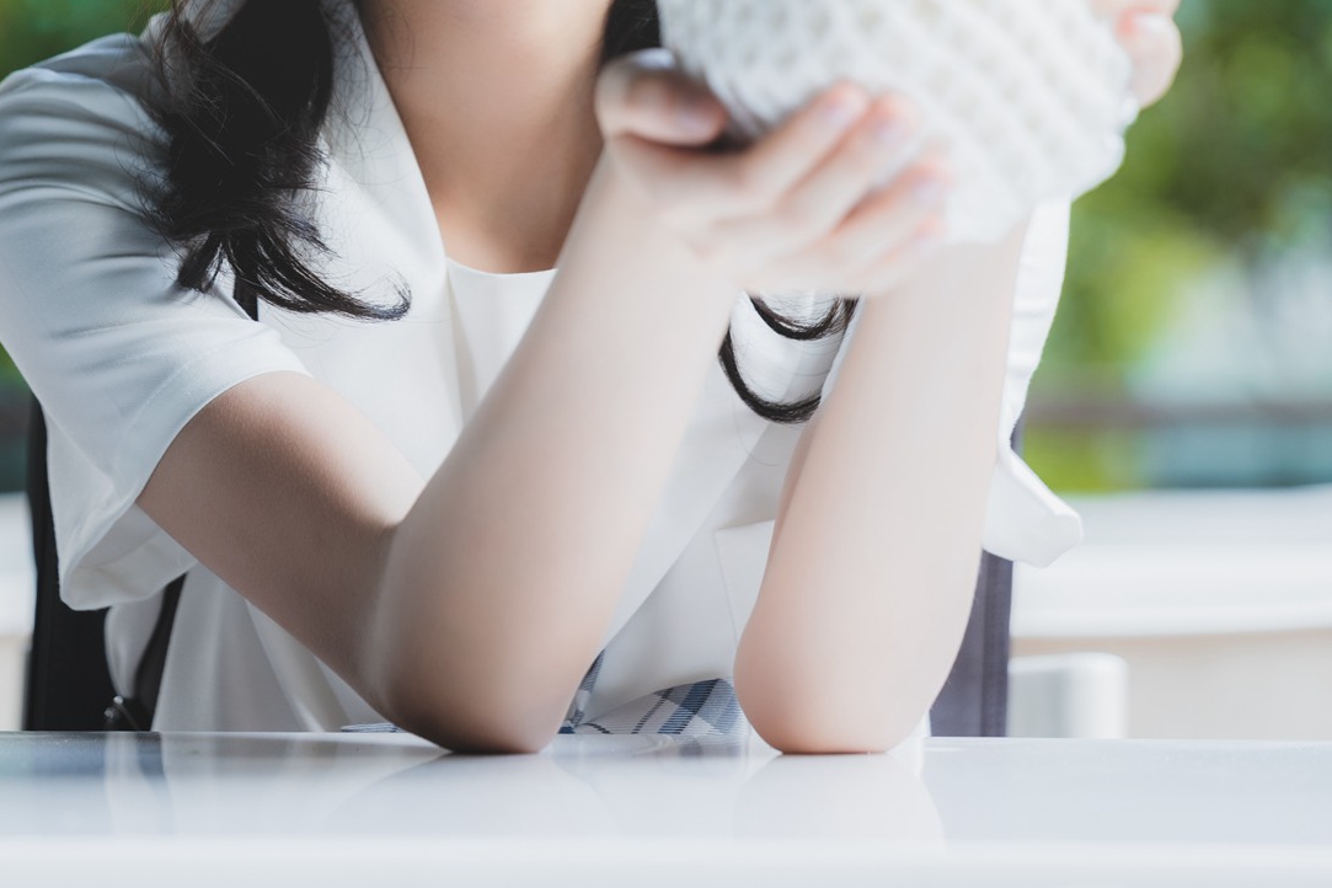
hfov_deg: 5.7
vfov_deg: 3.8
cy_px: -115
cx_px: 600
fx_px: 13319
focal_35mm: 360
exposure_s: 1/60
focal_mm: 200
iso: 200
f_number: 3.5
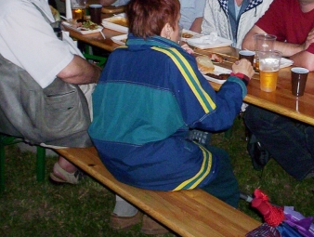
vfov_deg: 20.2
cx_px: 216
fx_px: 655
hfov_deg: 26.8
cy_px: 40
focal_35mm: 72
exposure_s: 1/60
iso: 140
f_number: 4.5
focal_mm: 4.99
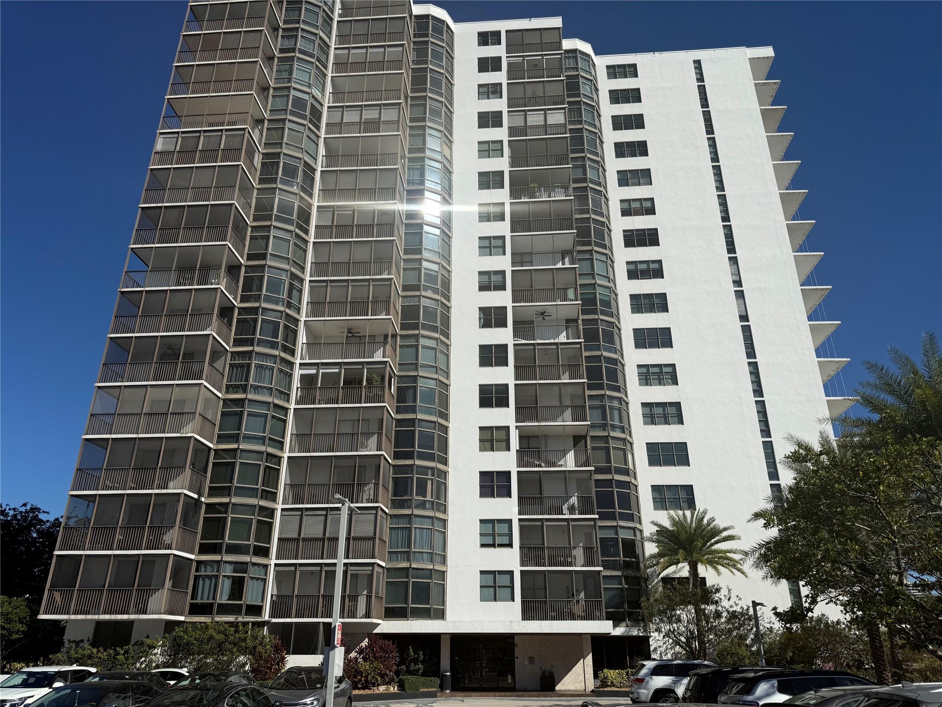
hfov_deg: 71.6
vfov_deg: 56.8
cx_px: 471
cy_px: 354
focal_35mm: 24
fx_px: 653
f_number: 1.78
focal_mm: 6.76
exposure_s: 1/10309
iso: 80
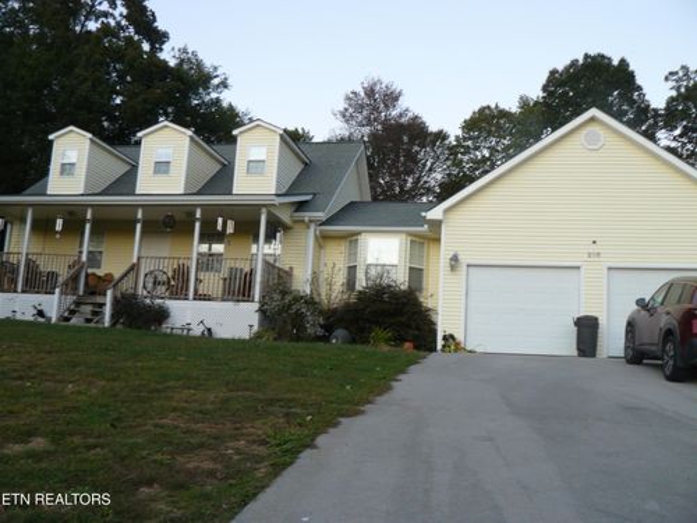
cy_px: 262
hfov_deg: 51.4
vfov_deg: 39.7
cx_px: 348
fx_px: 725
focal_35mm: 36
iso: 125
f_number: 2.8
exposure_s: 1/30
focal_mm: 6
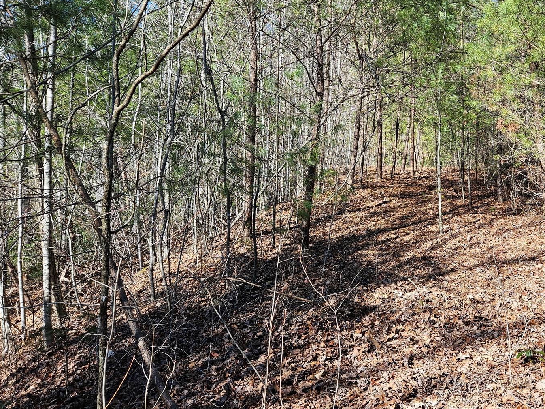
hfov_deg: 51.4
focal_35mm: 35
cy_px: 203
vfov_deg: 40.7
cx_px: 375
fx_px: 551
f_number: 1.8
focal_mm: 5.4
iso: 25
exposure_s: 1/354
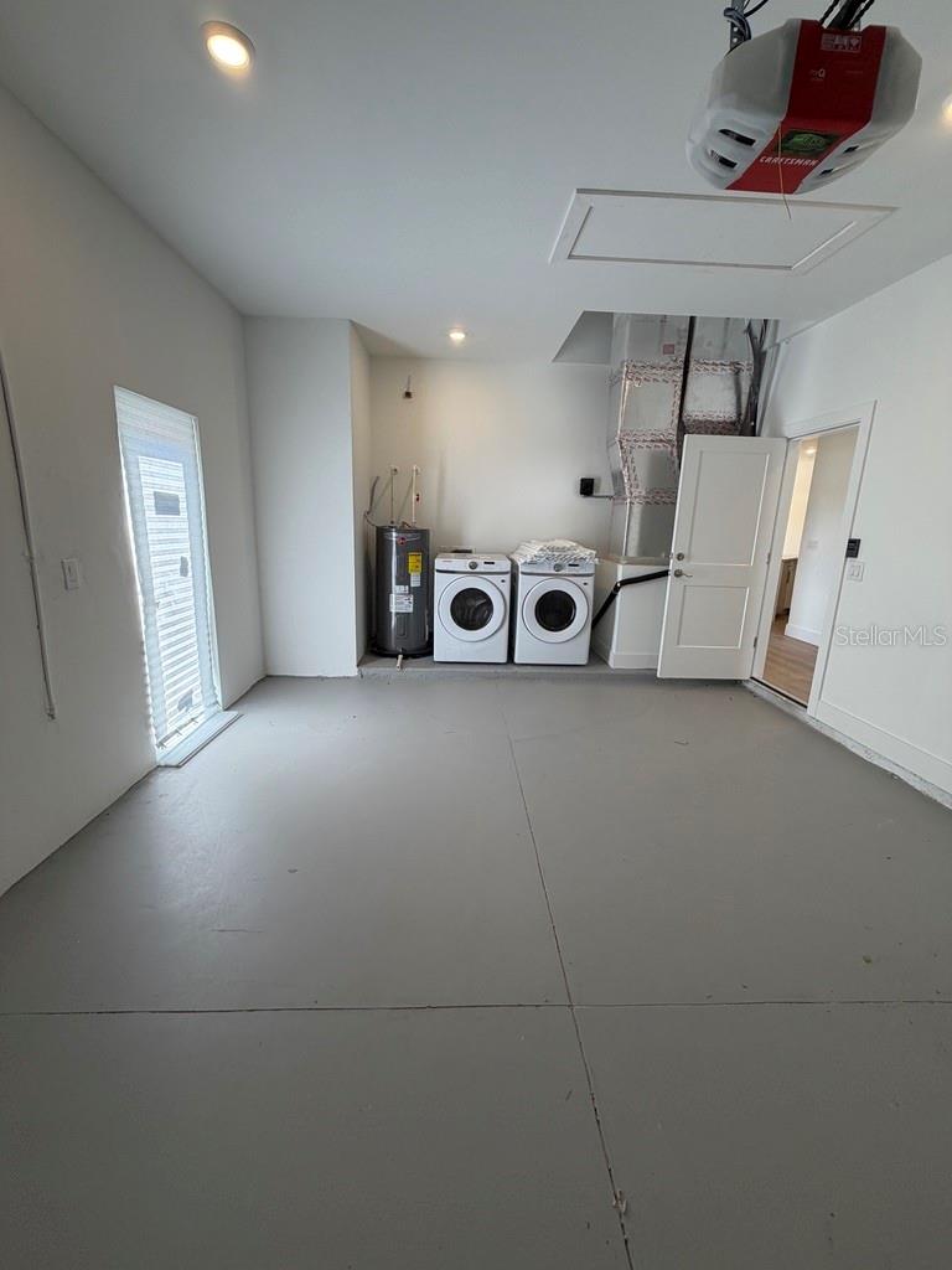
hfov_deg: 85.7
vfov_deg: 102.1
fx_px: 513
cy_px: 635
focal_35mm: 14
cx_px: 476
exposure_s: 1/120
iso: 125
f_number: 2.2
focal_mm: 2.22
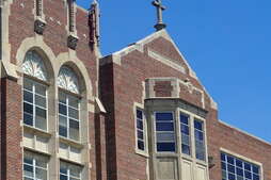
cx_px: -26
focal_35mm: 109
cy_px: 165
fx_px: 817
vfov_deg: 12.5
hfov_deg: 18.2
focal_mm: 23
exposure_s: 1/160
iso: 100
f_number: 11
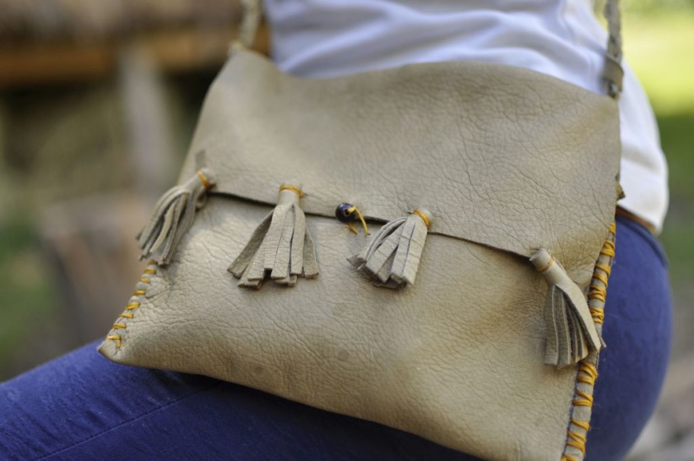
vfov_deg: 25.7
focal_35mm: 52
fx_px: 1011
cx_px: 347
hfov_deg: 37.9
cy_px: 230
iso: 200
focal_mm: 35
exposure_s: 1/1250
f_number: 1.8
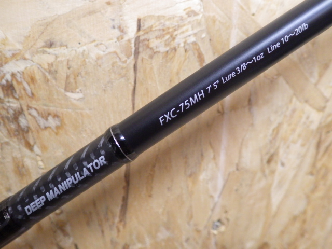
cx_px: 166
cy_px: 124
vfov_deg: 45.4
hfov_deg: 58.4
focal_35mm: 31
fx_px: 297
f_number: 2.3
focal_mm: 5.5
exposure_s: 1/45
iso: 800
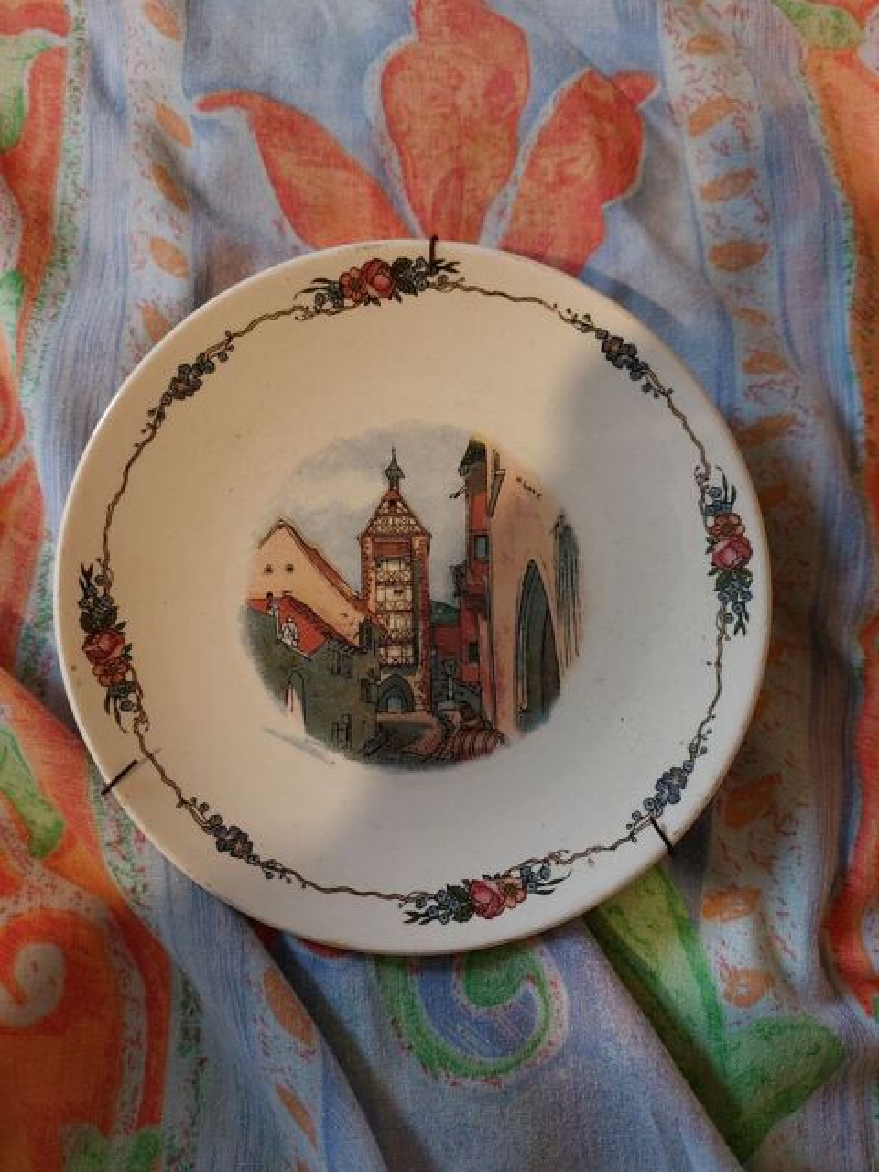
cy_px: 586
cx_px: 440
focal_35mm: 25
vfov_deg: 69.4
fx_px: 846
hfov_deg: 54.9
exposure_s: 1/50
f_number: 1.8
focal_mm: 5.23
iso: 400
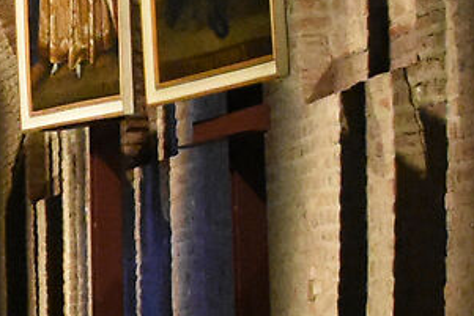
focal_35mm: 215
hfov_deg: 9.4
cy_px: 244
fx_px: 2832
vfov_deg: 6.4
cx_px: -159
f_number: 3.5
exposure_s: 1/40
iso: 4000
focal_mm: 18
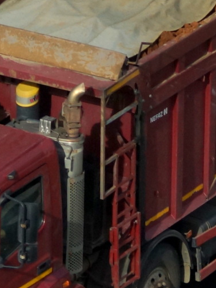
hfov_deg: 2.2
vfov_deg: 2.9
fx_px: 5715
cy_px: 157
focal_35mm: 686
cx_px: 92
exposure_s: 1/2000
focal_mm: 150
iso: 400
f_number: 5
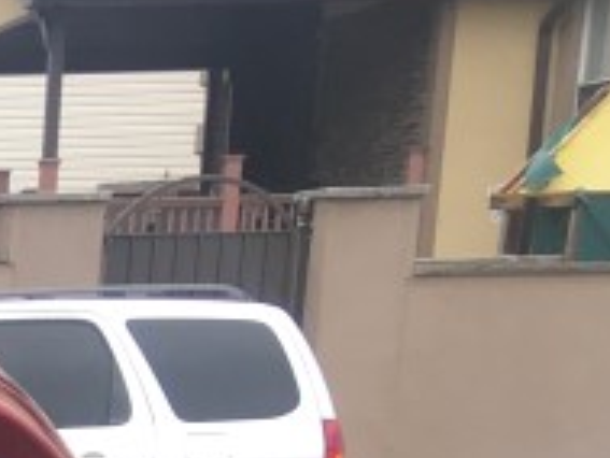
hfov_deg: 11.0
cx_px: -742
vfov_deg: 8.4
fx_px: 2768
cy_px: 1200
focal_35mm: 157
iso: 25
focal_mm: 4.15
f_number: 2.2
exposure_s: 1/120
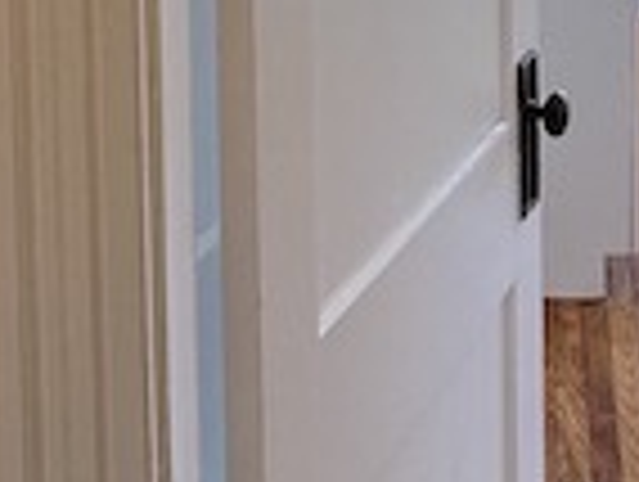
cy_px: -387
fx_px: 1350
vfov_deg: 16.8
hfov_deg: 26.0
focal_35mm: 73
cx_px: 536
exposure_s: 1/120
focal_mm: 1.57
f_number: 1.8
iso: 80
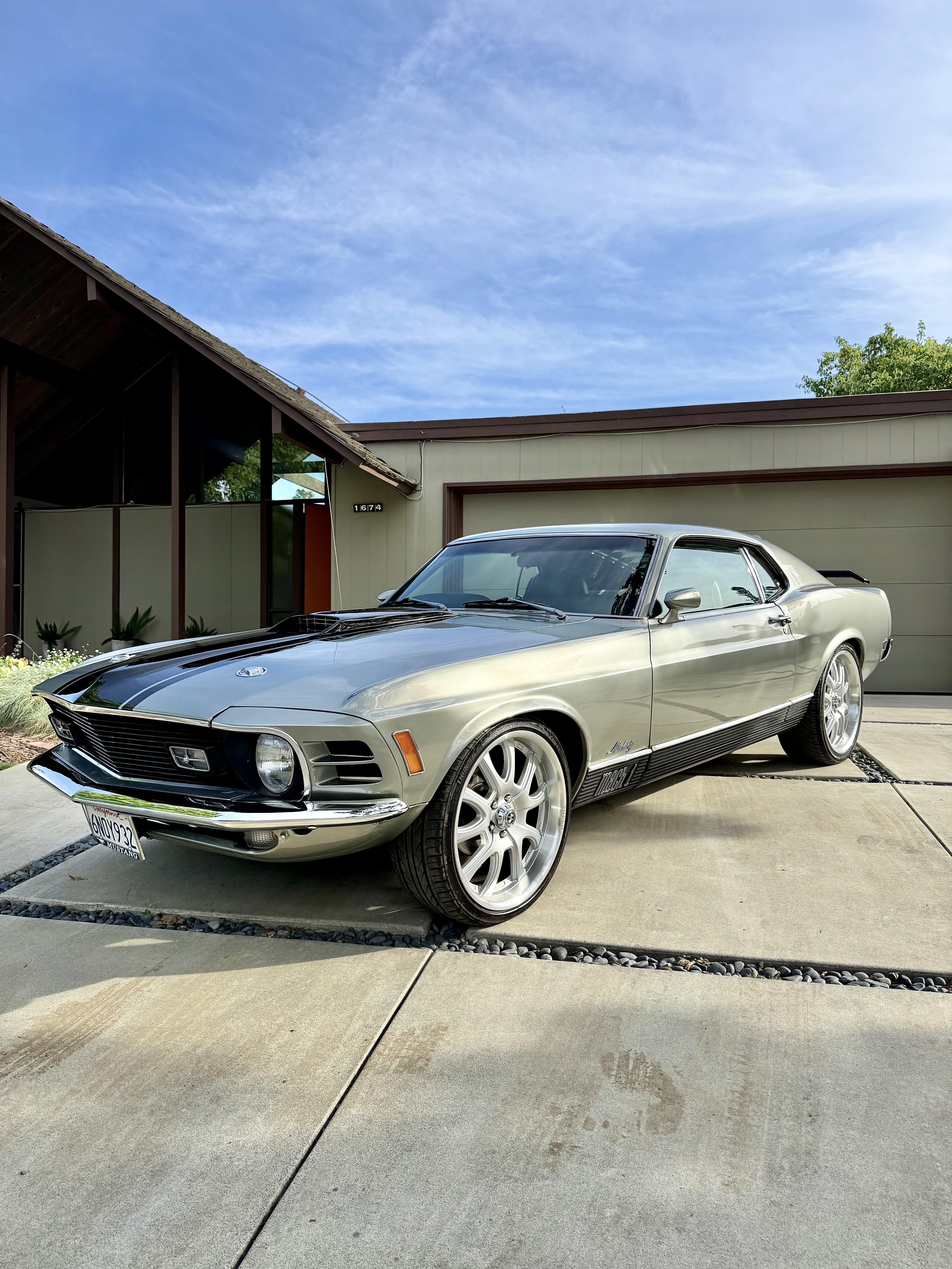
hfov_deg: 56.8
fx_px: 880
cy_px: 634
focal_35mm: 24
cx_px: 476
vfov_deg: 71.6
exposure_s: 1/2053
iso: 100
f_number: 1.78
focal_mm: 6.76
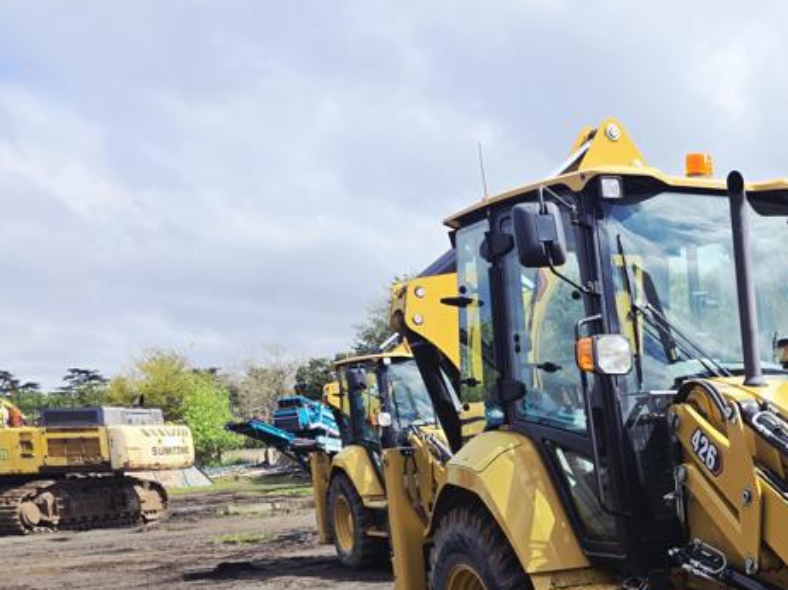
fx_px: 1160
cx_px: 839
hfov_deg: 33.3
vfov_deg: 26.8
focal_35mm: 51
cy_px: 604
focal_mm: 6.3
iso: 12
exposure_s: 1/619
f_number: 1.7
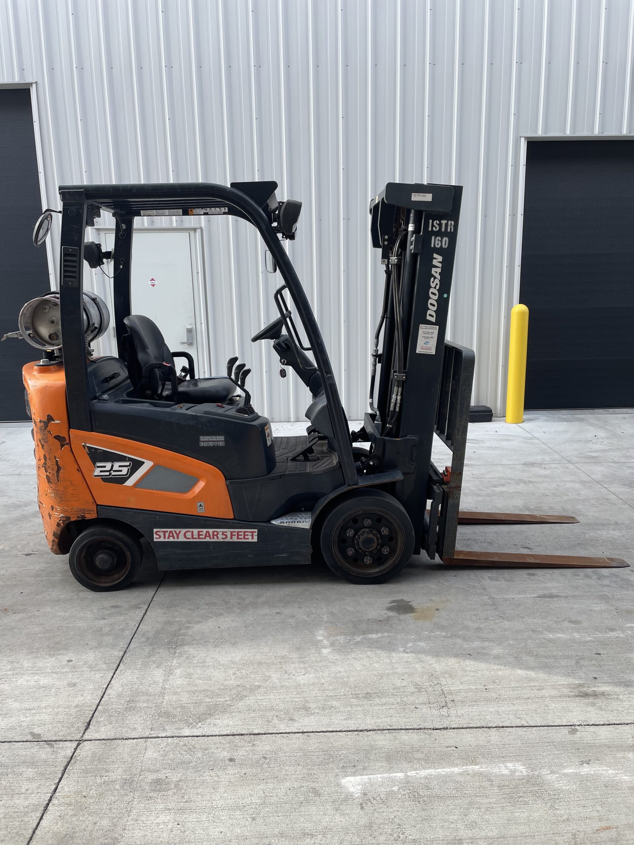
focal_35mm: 26
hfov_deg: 53.1
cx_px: 317
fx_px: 635
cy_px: 422
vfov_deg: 67.3
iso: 32
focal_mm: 4.2
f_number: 1.6
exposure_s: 1/801
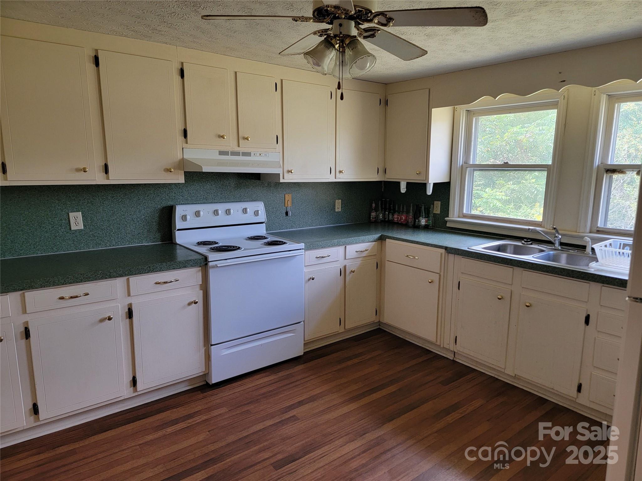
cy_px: 240
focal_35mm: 24
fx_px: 445
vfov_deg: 56.8
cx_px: 321
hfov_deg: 71.6
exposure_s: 1/120
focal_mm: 6.7
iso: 200
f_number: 1.8
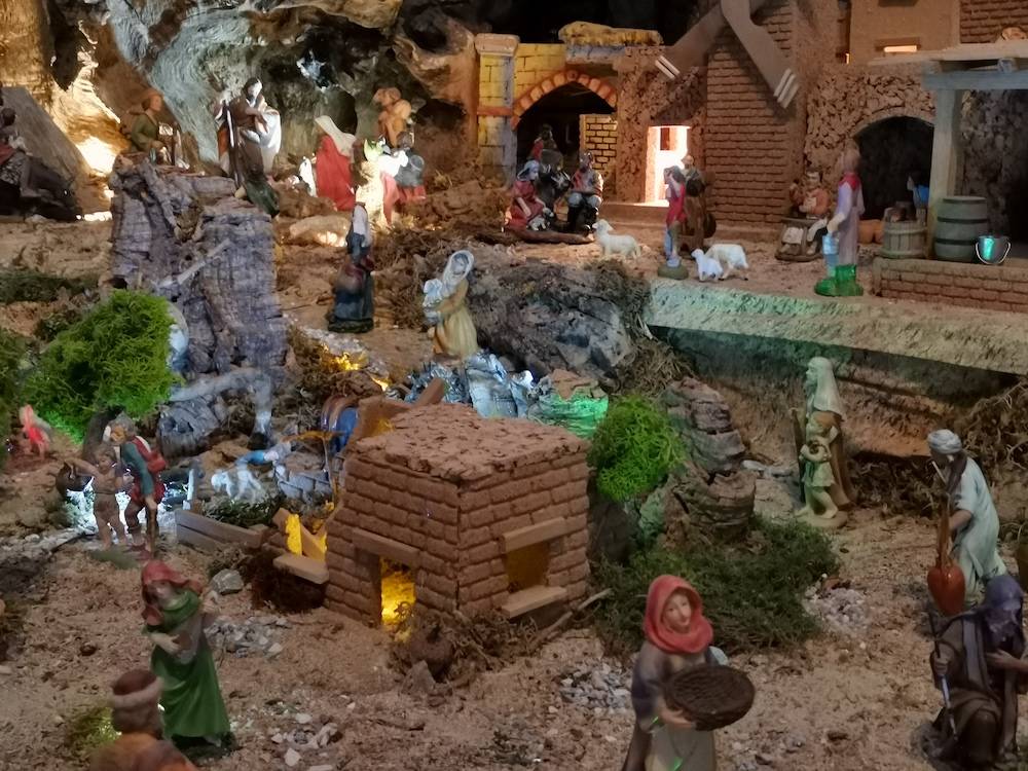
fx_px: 1307
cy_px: 386
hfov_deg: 42.9
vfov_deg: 32.9
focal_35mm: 44
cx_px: 514
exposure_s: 1/33.3
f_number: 1.8
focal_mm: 4.75
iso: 800
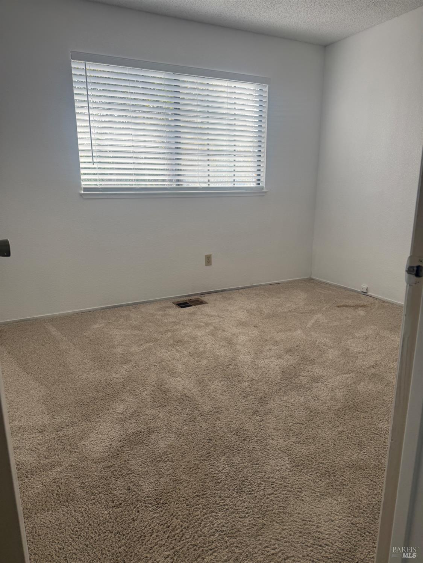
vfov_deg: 71.6
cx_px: 212
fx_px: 391
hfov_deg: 56.8
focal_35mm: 24
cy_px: 282
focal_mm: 6.76
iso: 100
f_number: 1.78
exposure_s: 1/488
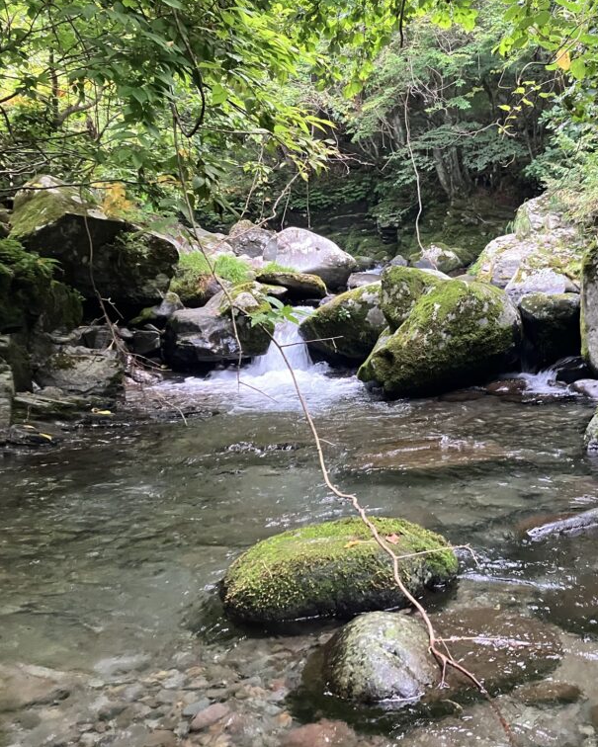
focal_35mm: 37
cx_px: 442
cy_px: 371
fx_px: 818
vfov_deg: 49.1
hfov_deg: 39.2
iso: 400
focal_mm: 3.99
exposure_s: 1/32
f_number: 1.8
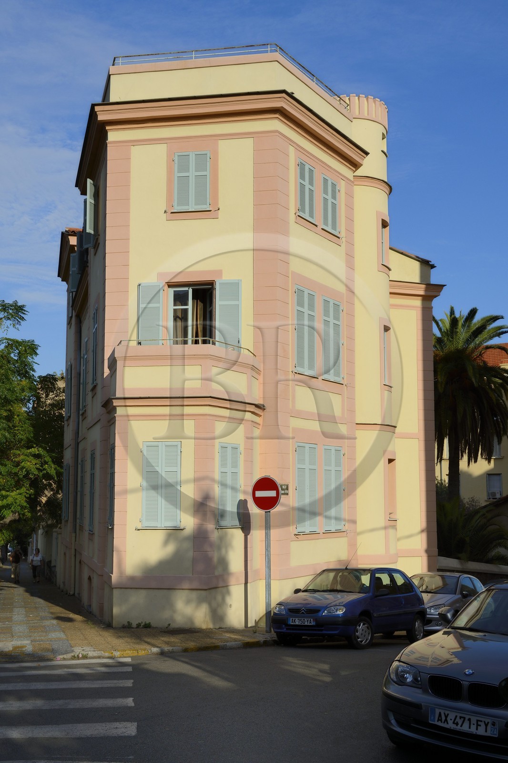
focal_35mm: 35
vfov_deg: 54.4
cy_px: 382
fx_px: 741
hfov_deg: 37.8
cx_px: 254
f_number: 13
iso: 200
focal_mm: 35
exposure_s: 1/320
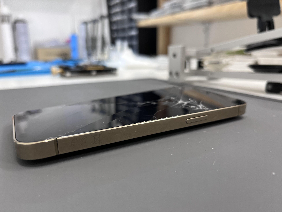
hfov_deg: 67.3
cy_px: 106
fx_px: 212
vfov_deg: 53.1
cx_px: 141
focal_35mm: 26
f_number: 1.6
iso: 125
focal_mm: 5.1
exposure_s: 1/100
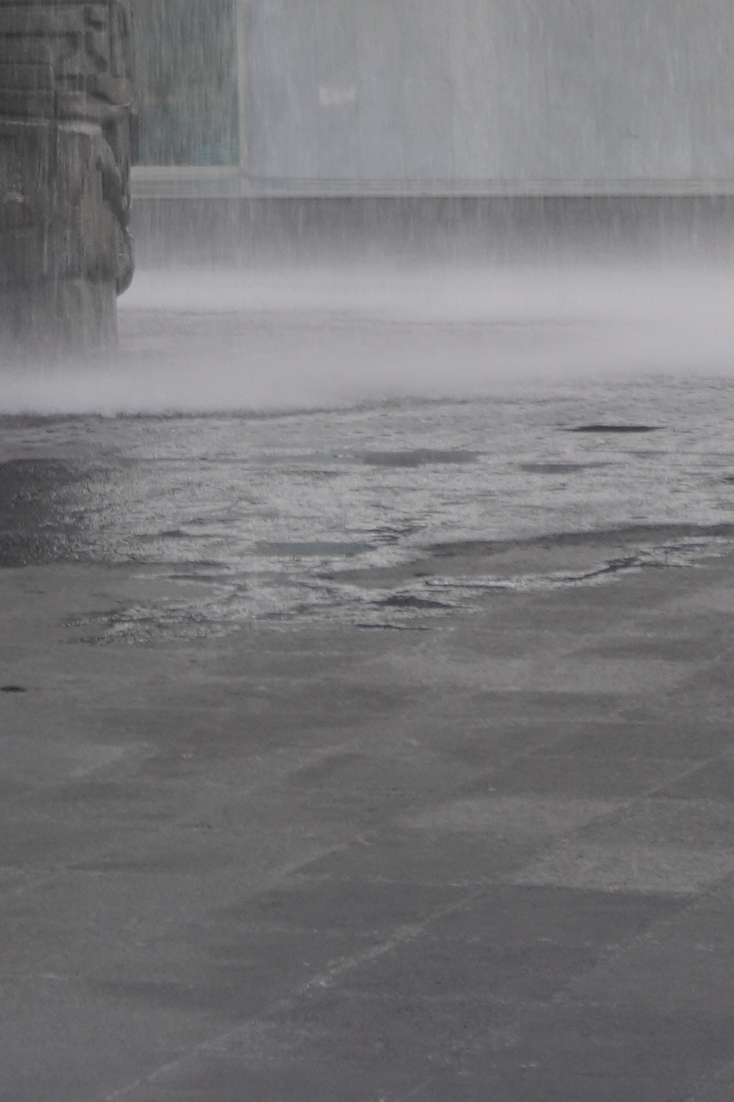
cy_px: -1092
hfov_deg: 7.1
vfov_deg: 10.0
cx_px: -226
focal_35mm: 190
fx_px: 5823
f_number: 5.6
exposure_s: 1/80
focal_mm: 27
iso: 100
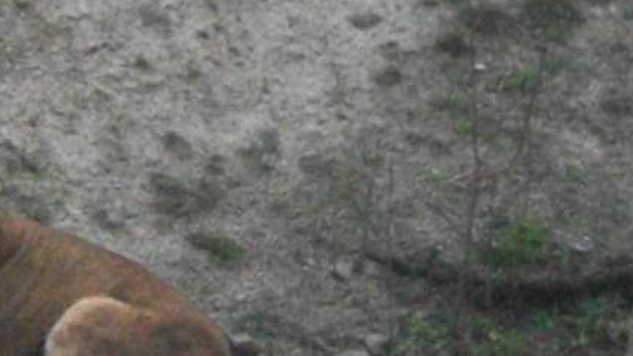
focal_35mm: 254
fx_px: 4263
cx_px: -293
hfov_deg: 8.3
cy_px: -165
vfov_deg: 4.8
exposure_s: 1/500
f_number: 4.1
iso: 668
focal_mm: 11
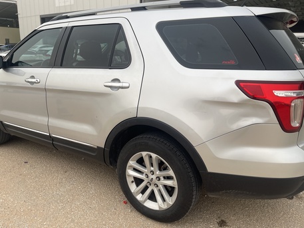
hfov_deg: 69.4
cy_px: 114
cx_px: 152
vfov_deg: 54.9
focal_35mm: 25
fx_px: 220
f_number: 1.6
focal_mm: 5.1
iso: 32
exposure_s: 1/233
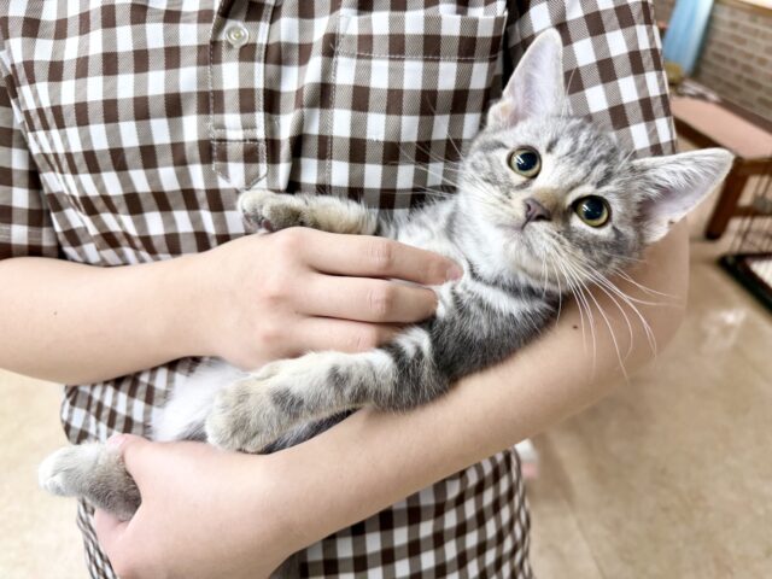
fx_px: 535
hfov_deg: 71.6
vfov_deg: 56.8
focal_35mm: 24
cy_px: 290
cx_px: 386
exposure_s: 1/50
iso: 125
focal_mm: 6.76
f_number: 1.78
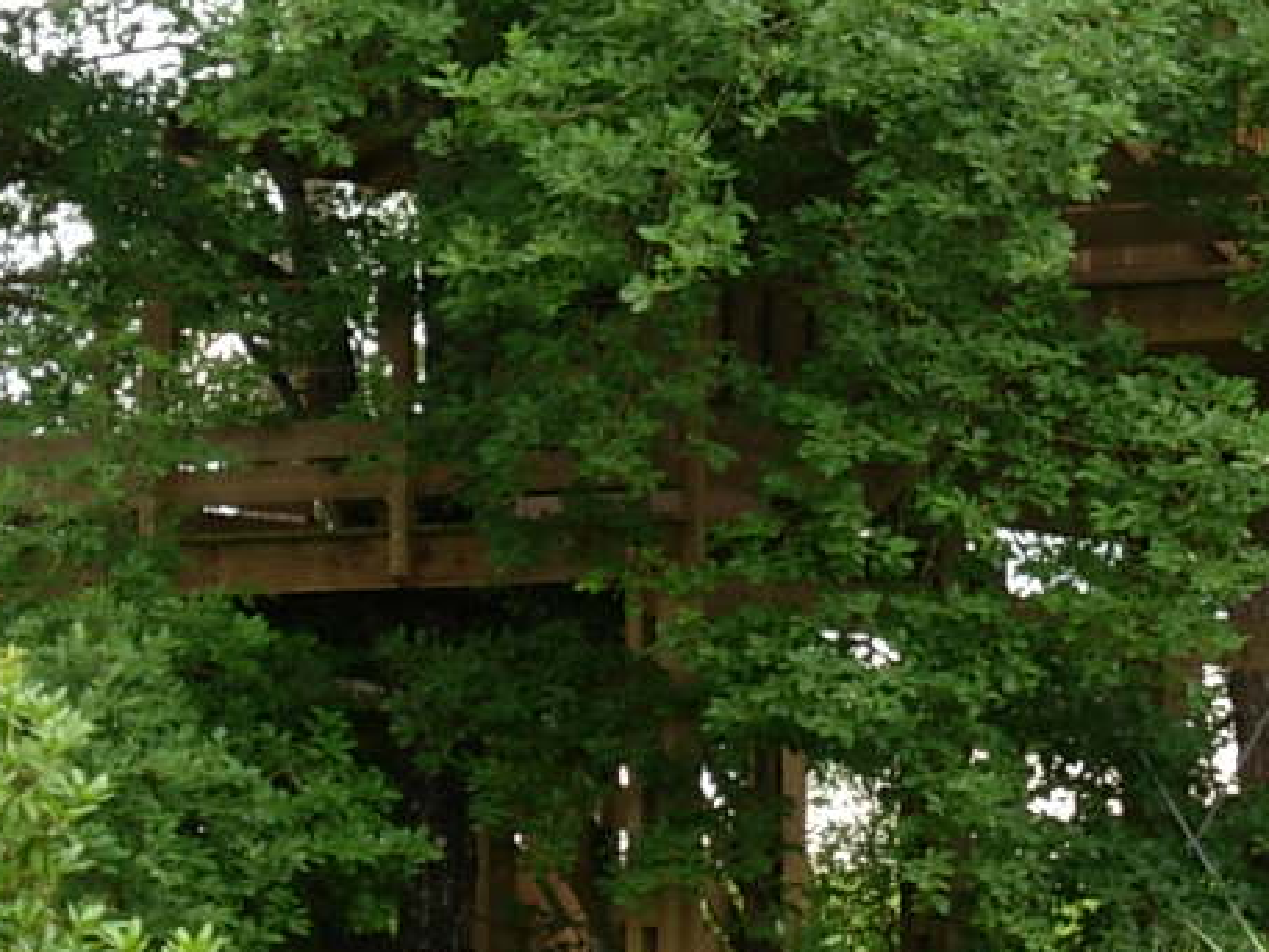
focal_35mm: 253
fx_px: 9277
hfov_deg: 7.8
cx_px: 1113
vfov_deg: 5.9
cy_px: 305
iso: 79
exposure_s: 1/104
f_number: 4.9
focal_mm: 23.4
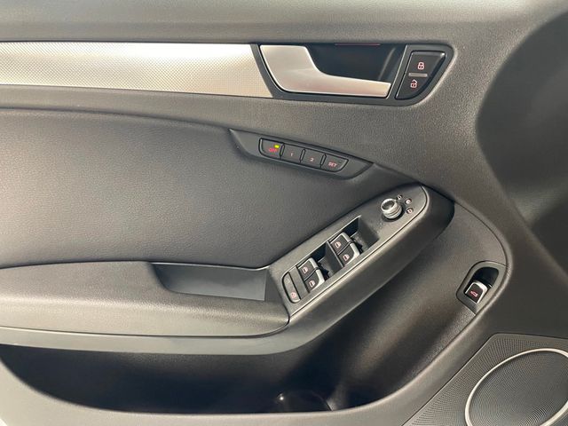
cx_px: 284
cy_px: 213
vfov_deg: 53.1
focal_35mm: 26
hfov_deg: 67.3
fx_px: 427
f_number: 1.6
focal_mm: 4.2
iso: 400
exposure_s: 1/60
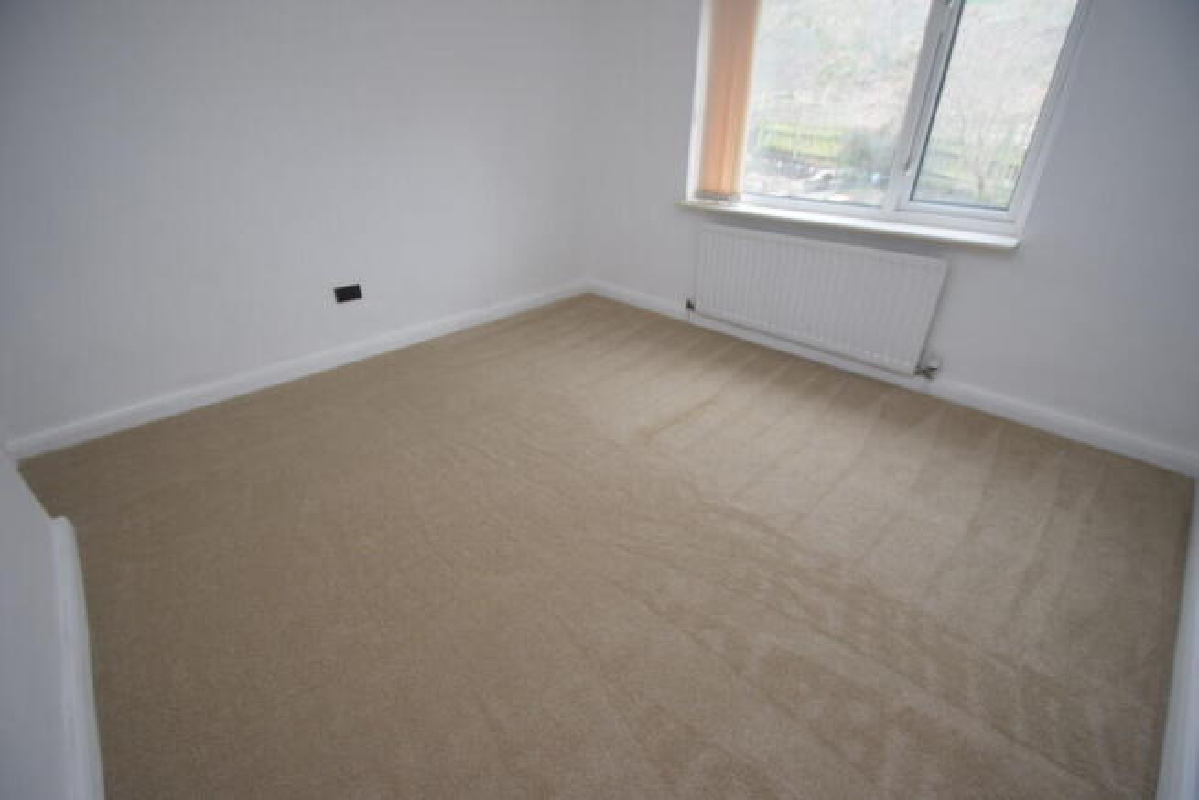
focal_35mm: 15
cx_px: 600
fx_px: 500
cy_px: 400
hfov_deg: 100.4
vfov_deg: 77.4
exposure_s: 1/80
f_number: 4.5
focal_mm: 10
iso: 400
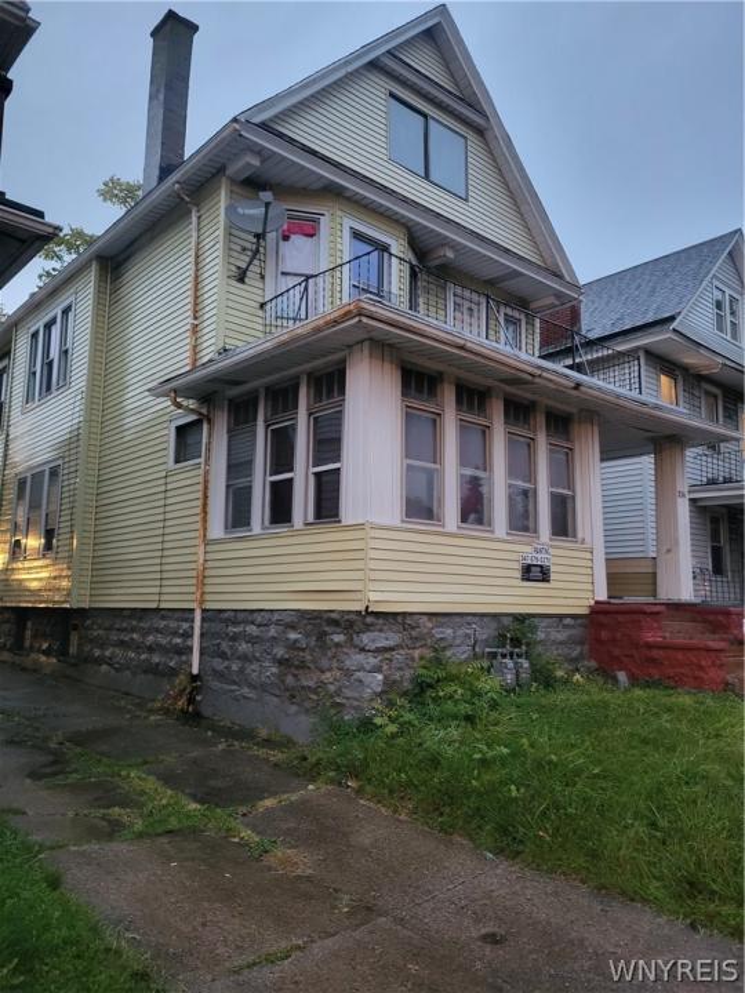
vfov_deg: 67.3
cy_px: 496
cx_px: 372
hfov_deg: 53.1
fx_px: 746
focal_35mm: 26
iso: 500
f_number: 1.8
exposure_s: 1/24
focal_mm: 5.4
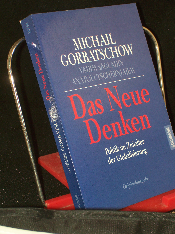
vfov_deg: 19.2
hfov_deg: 14.5
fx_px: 687
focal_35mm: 102
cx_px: 88
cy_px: 117
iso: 80
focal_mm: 16.8
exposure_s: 1/100
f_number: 4.6
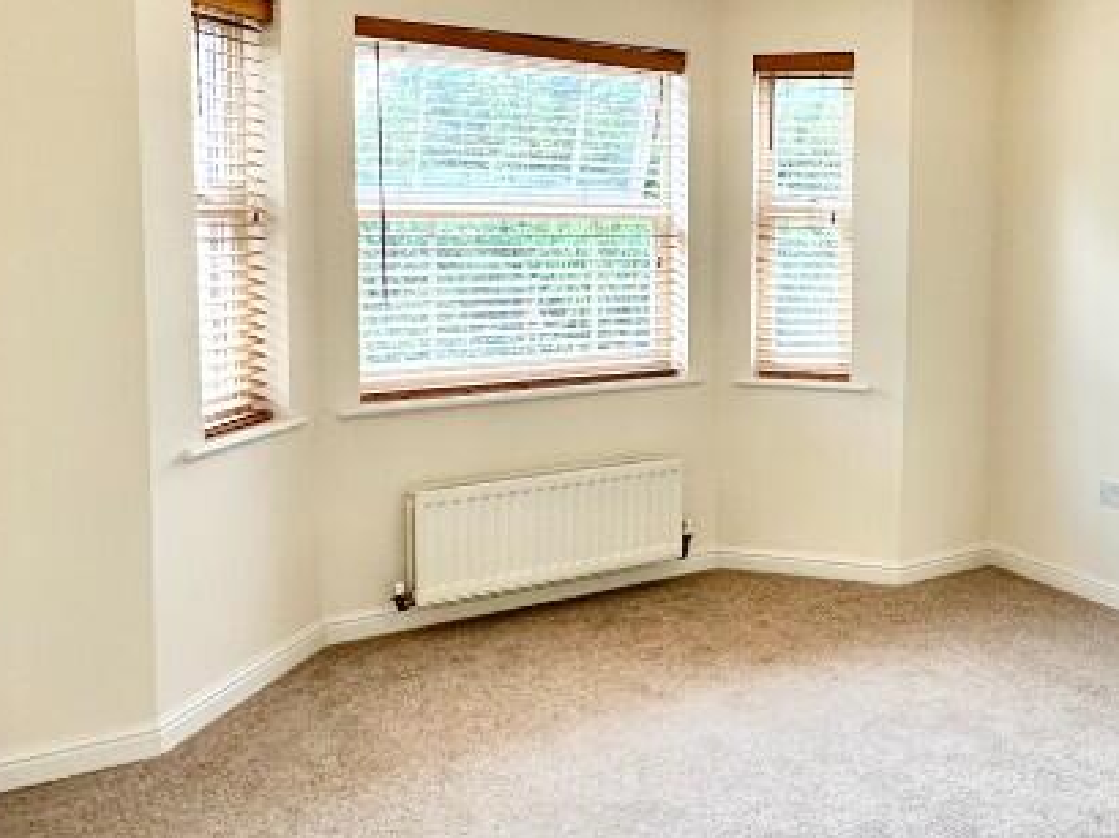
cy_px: 295
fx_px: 1131
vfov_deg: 40.3
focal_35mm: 35
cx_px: 707
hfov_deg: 52.0
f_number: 2.2
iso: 160
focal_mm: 2.22
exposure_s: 1/100
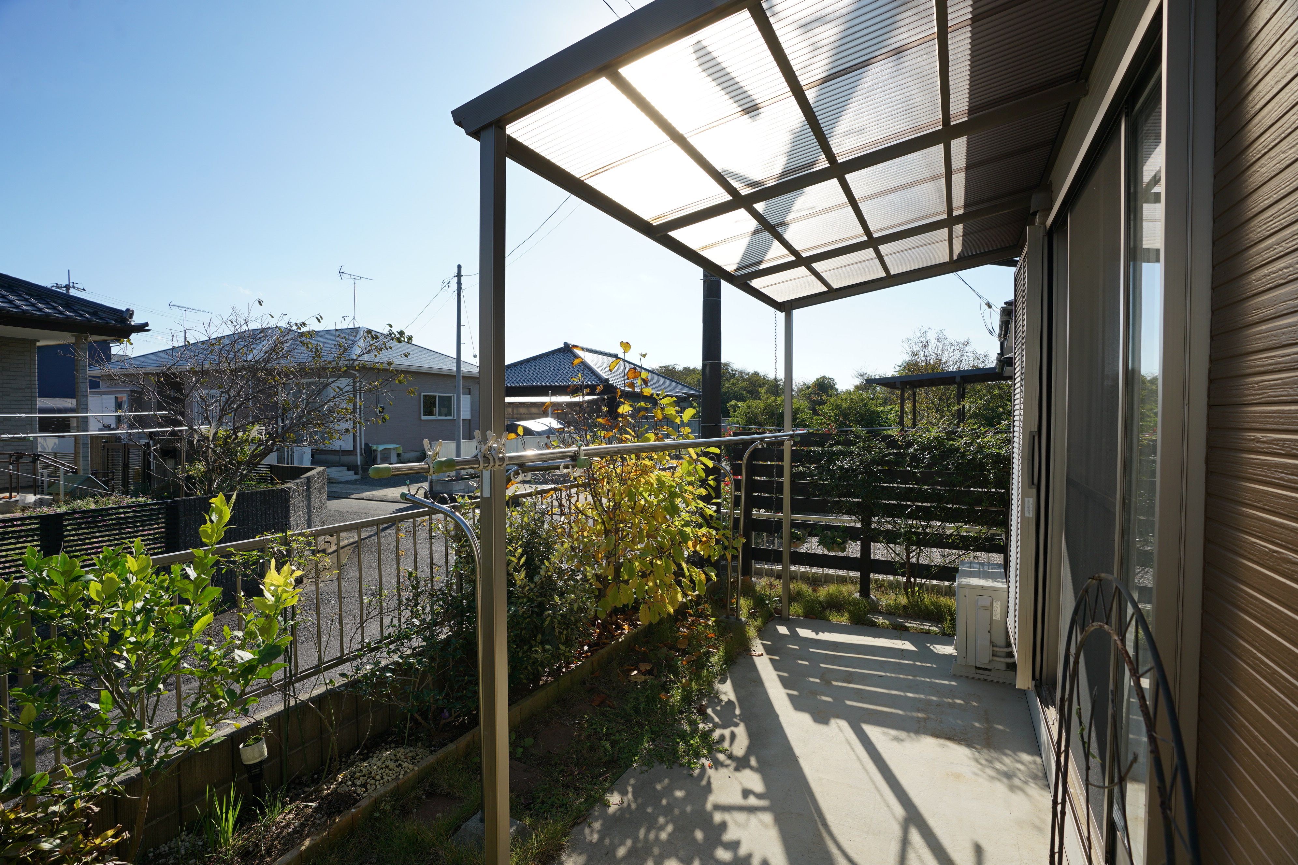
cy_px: 432
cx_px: 649
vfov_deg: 73.7
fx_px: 577
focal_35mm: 16
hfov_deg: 96.7
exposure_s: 1/250
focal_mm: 16
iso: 100
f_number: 8
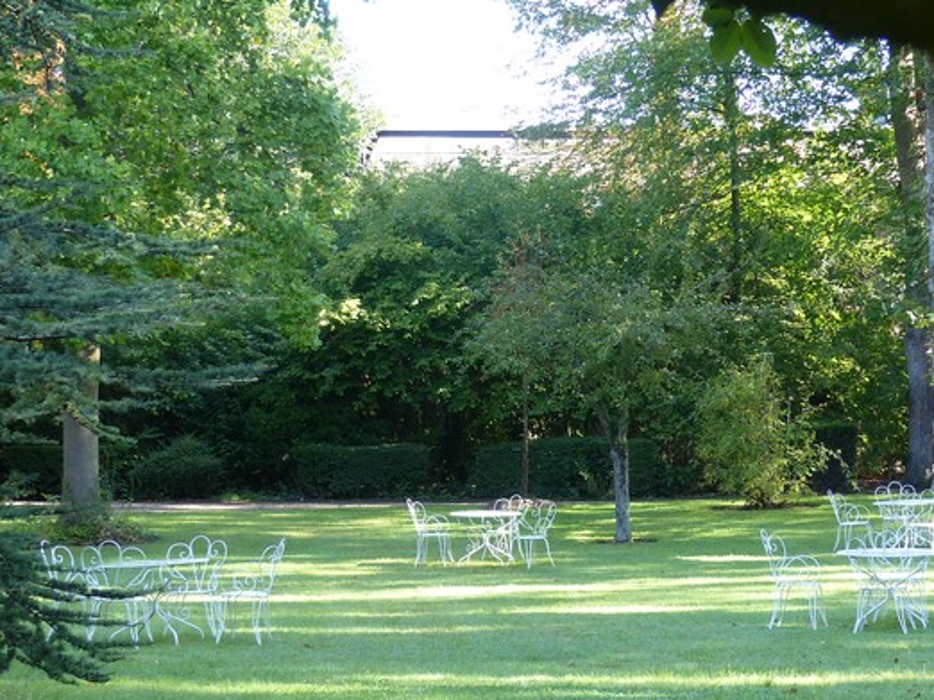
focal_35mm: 102
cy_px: 411
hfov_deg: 19.3
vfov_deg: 14.5
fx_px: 2751
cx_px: 549
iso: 100
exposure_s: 1/80
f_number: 2.8
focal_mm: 10.1
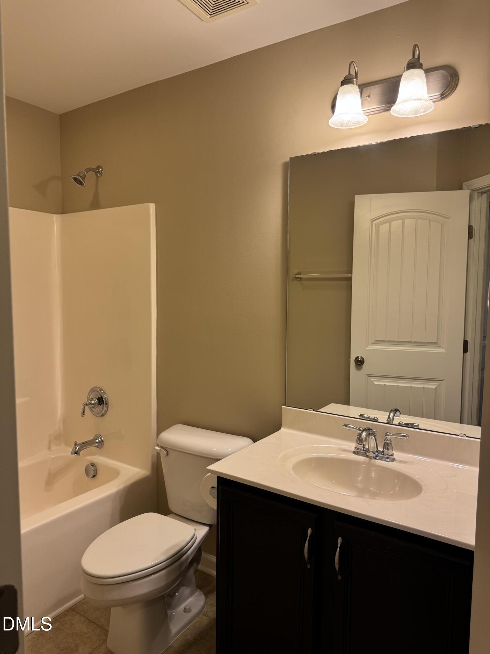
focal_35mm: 24
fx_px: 453
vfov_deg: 71.6
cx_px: 245
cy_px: 327
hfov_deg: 56.8
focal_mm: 6.76
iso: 125
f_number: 1.78
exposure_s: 1/60
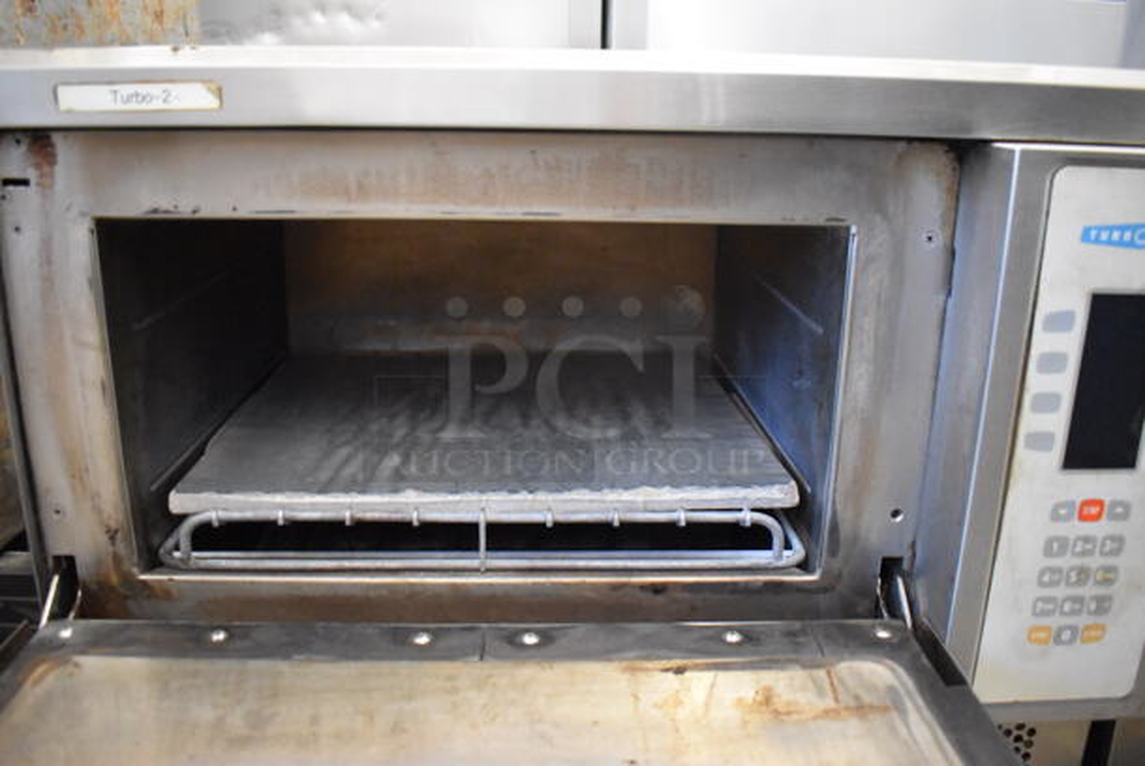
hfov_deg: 61.9
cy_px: 383
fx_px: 955
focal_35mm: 30
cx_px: 572
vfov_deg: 43.7
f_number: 3.5
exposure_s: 1/125
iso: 8000
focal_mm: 20
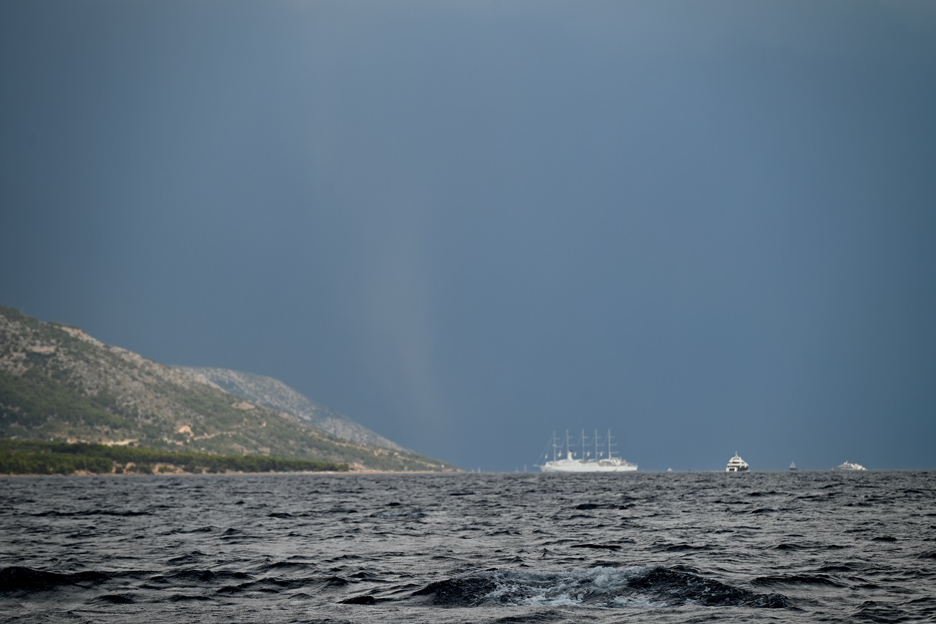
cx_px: 468
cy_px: 312
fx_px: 4680
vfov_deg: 7.6
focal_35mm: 180
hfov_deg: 11.4
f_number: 6.3
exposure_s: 1/1000
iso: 100
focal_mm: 180
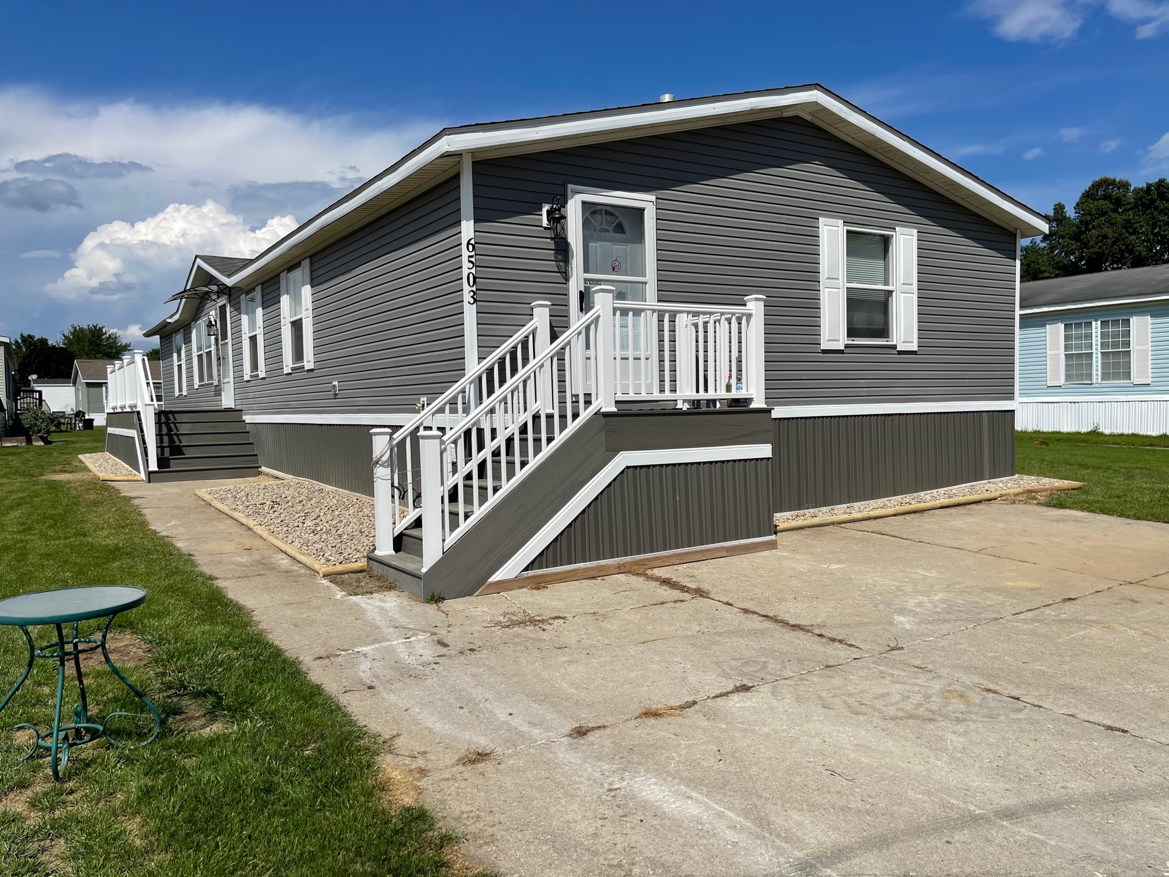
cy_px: 438
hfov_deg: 67.3
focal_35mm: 26
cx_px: 584
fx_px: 878
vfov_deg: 53.1
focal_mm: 5.1
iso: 32
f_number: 1.6
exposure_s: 1/7937
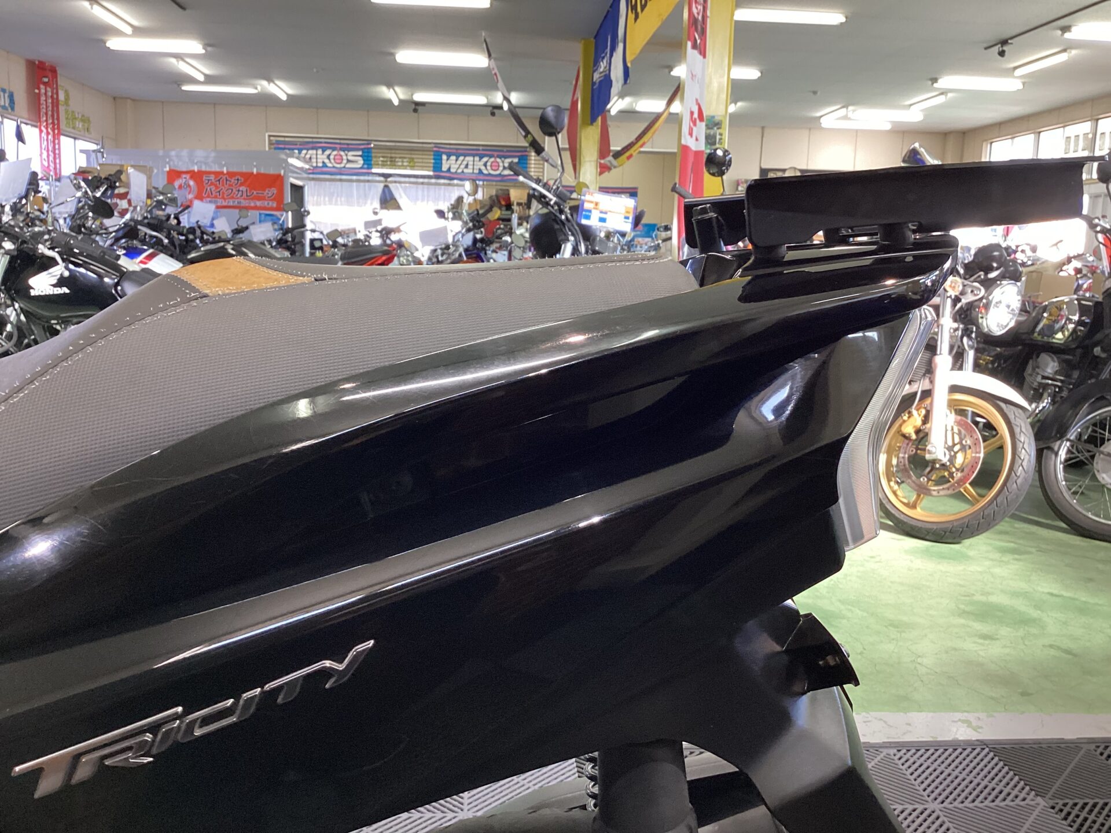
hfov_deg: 58.4
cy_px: 416
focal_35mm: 31
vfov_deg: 45.4
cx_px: 556
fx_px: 995
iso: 80
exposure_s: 1/60
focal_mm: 3.3
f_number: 2.4
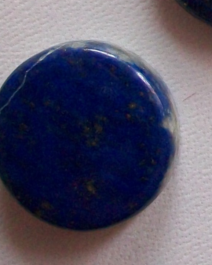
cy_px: -150
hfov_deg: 9.8
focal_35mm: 150
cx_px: 374
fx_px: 1177
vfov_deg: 12.2
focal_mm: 5.7
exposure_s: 1/50
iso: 160
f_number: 2.9
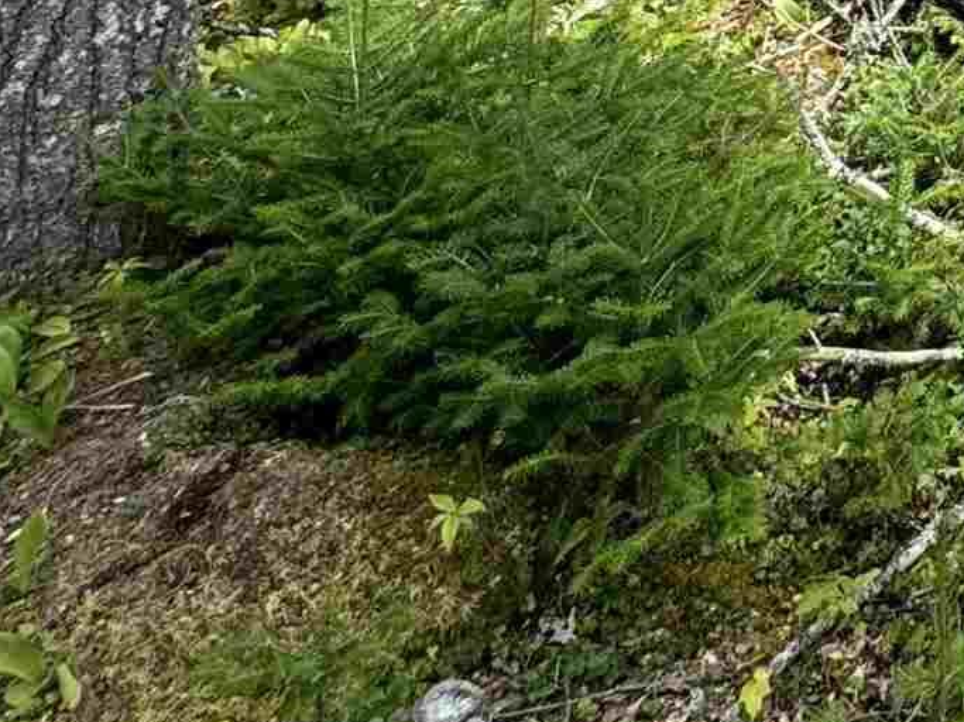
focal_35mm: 63
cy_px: -723
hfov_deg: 21.3
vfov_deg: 17.1
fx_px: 1754
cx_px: 1702
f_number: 2.2
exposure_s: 1/498
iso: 40
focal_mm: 2.22
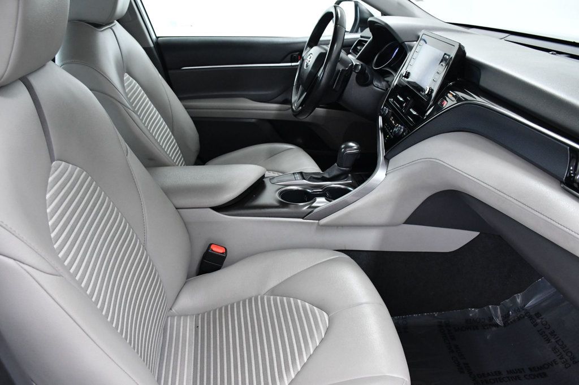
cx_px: 290
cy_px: 192
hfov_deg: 67.4
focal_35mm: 27
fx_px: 434
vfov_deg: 47.9
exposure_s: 1/125
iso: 2500
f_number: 5.6
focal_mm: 18
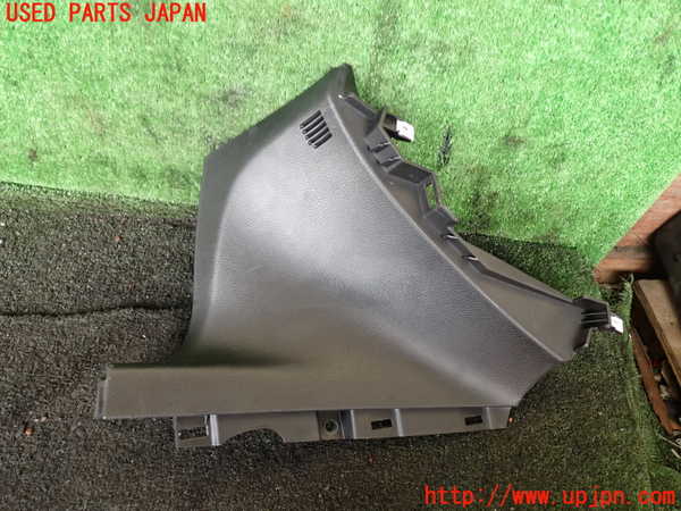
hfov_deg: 60.0
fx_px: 590
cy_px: 256
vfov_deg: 46.8
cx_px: 340
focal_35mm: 30
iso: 320
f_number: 2.3
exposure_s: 1/30
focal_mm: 5.4
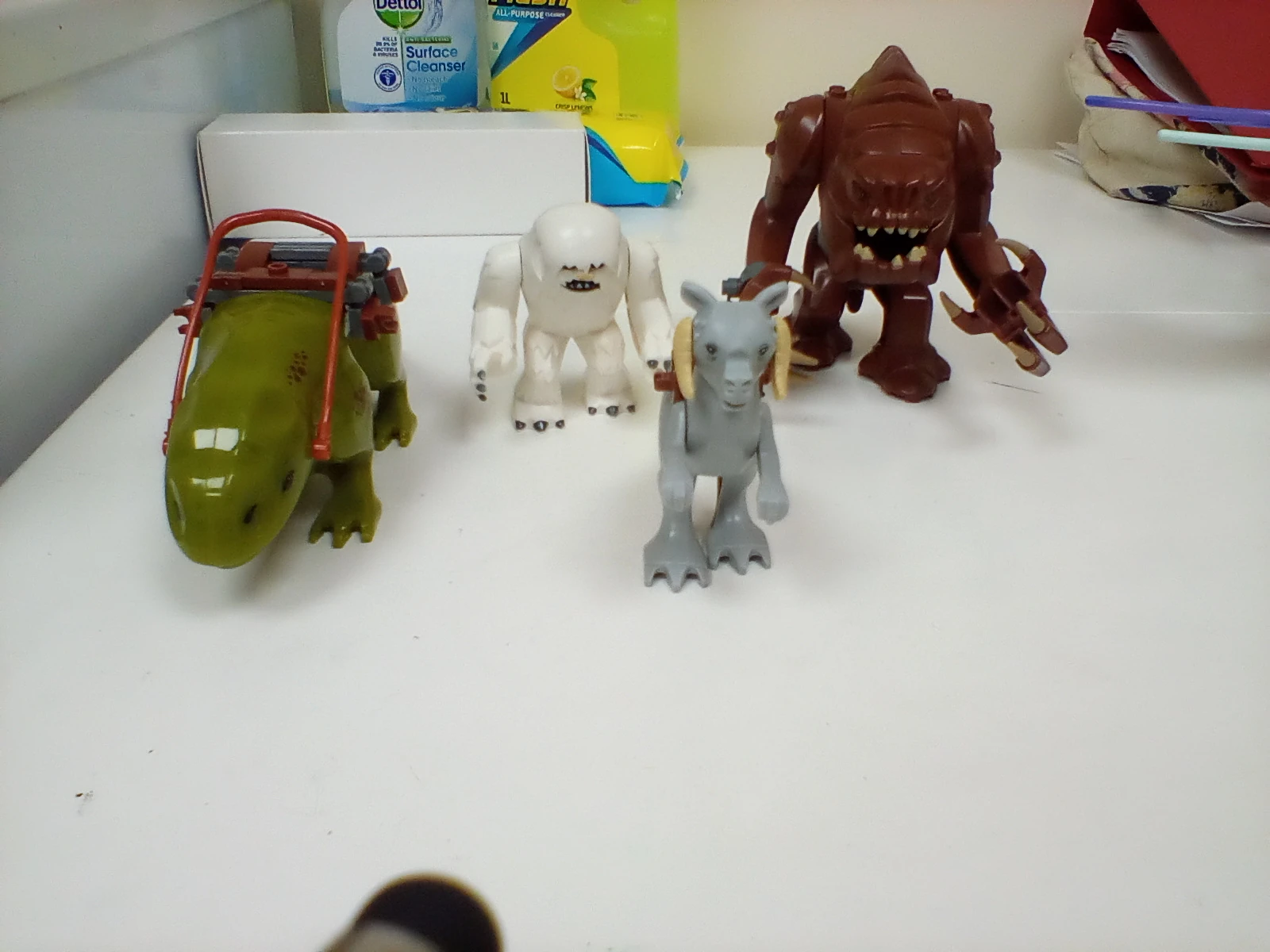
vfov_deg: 45.4
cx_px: 635
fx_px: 1137
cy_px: 476
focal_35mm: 31
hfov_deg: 58.4
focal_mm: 2.38
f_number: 2.4
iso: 145
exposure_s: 1/60
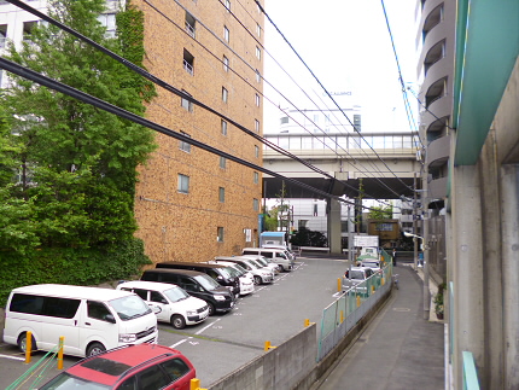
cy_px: 195
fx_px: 360
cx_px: 260
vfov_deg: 56.9
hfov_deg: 71.6
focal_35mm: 24
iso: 100
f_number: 2.5
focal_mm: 4.3
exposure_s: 1/100
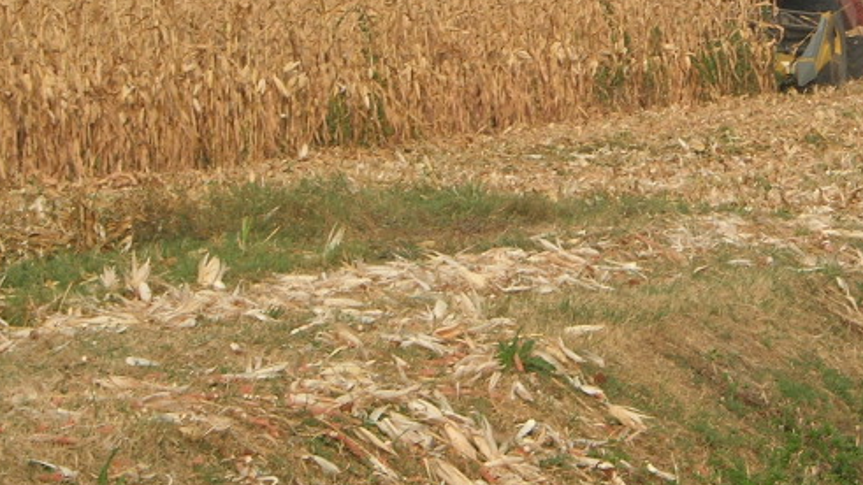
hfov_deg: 8.4
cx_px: 715
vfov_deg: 4.7
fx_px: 5880
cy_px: -25
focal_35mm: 257
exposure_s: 1/260
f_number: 8.2
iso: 64
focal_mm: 23.4
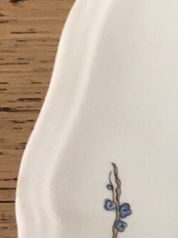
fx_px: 1220
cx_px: 539
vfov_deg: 11.0
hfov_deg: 7.4
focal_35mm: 178
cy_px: 261
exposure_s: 1/33
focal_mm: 4.15
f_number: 2.2
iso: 125
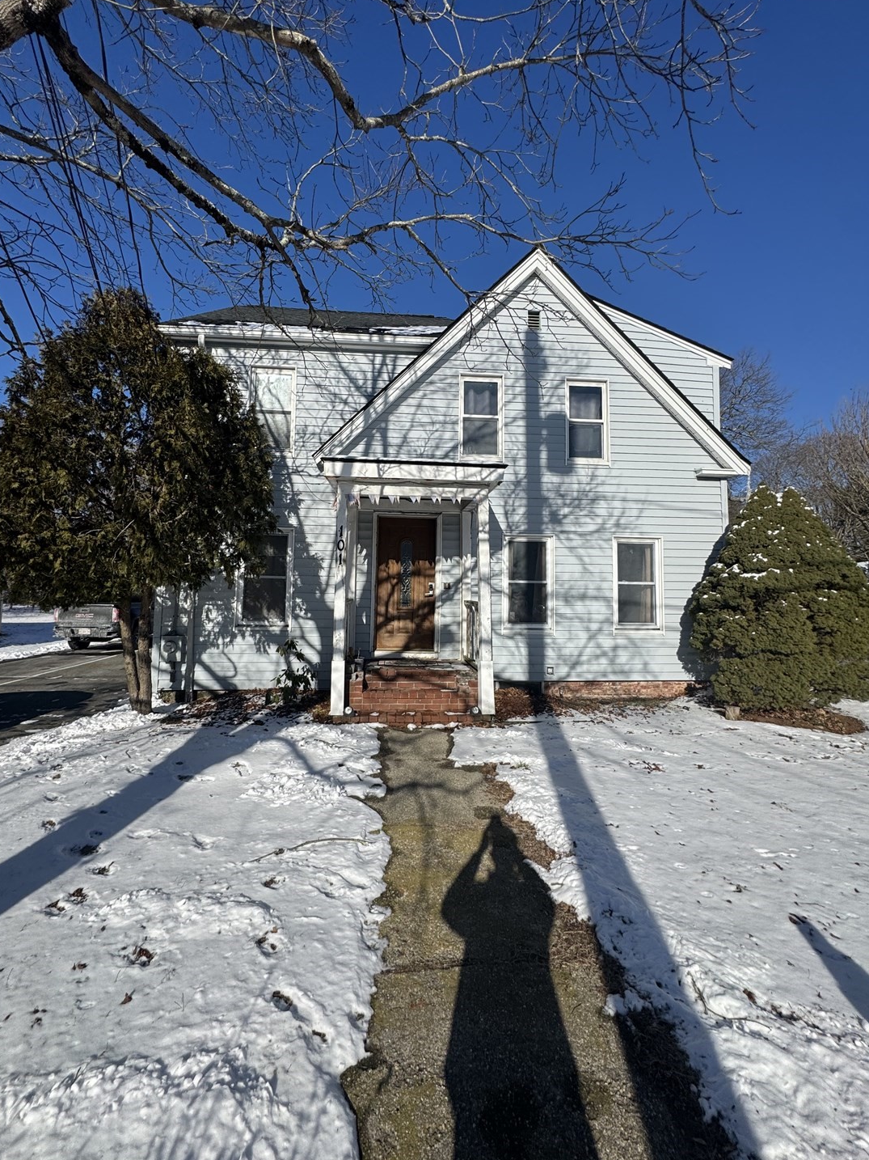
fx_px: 502
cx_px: 421
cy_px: 557
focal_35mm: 15
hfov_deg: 81.7
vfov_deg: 98.1
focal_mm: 2.22
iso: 40
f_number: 2.2
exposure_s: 1/3906
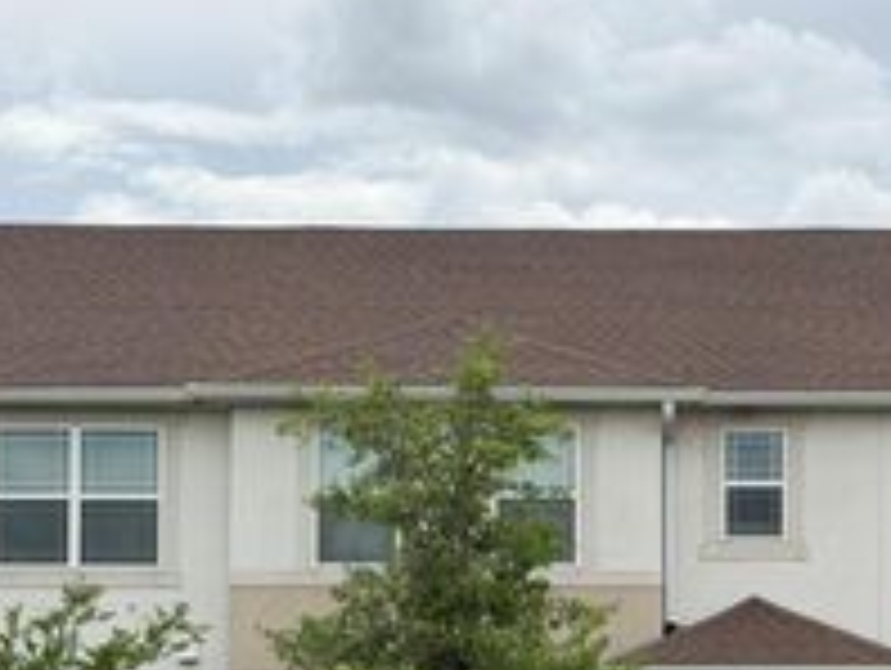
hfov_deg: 16.2
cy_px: 645
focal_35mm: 121
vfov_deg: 12.2
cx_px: 634
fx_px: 3118
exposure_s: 1/4878
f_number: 1.78
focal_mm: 6.76
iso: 64
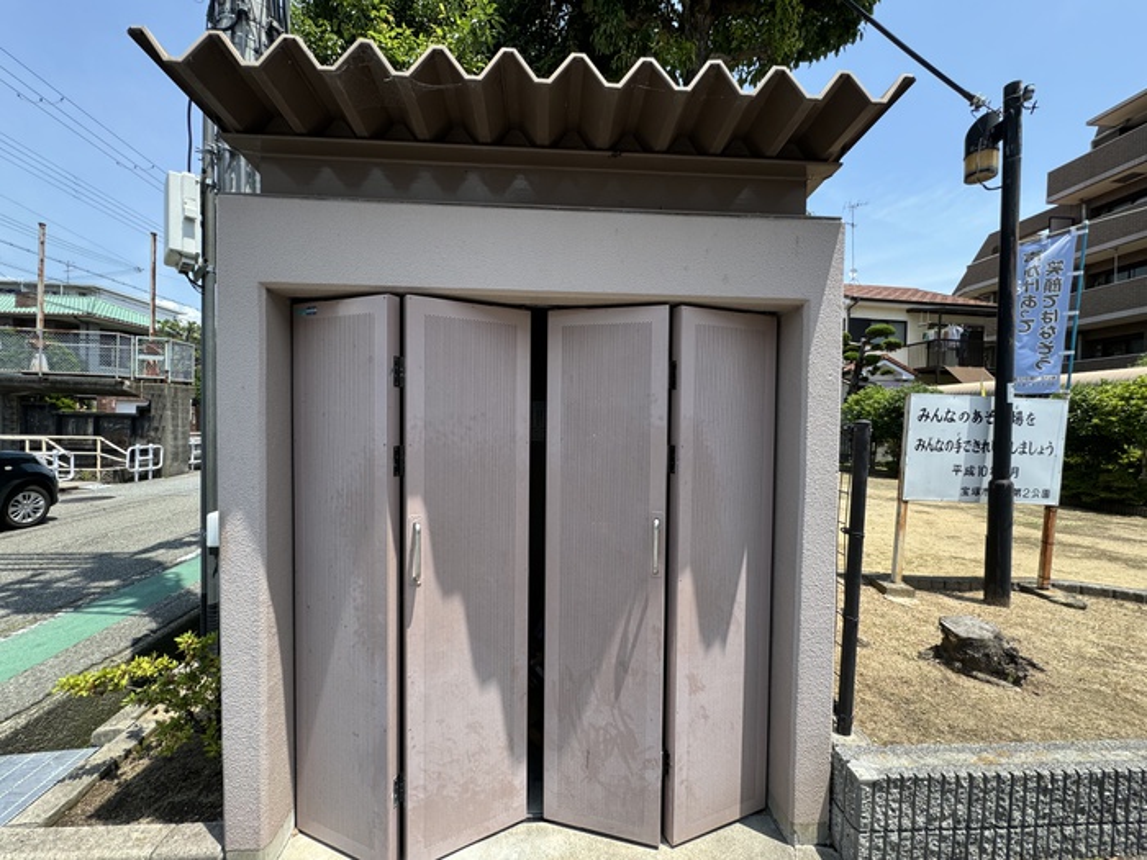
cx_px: 574
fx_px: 464
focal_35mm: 14
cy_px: 430
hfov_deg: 102.1
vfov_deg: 85.7
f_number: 2.2
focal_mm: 2.22
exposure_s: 1/727
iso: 40
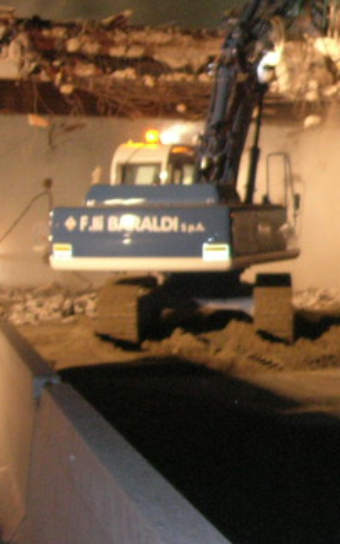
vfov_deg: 19.8
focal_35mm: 105
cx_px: 672
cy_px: 188
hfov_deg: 11.3
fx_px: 1555
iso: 200
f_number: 2.8
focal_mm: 7.8
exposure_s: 1/7
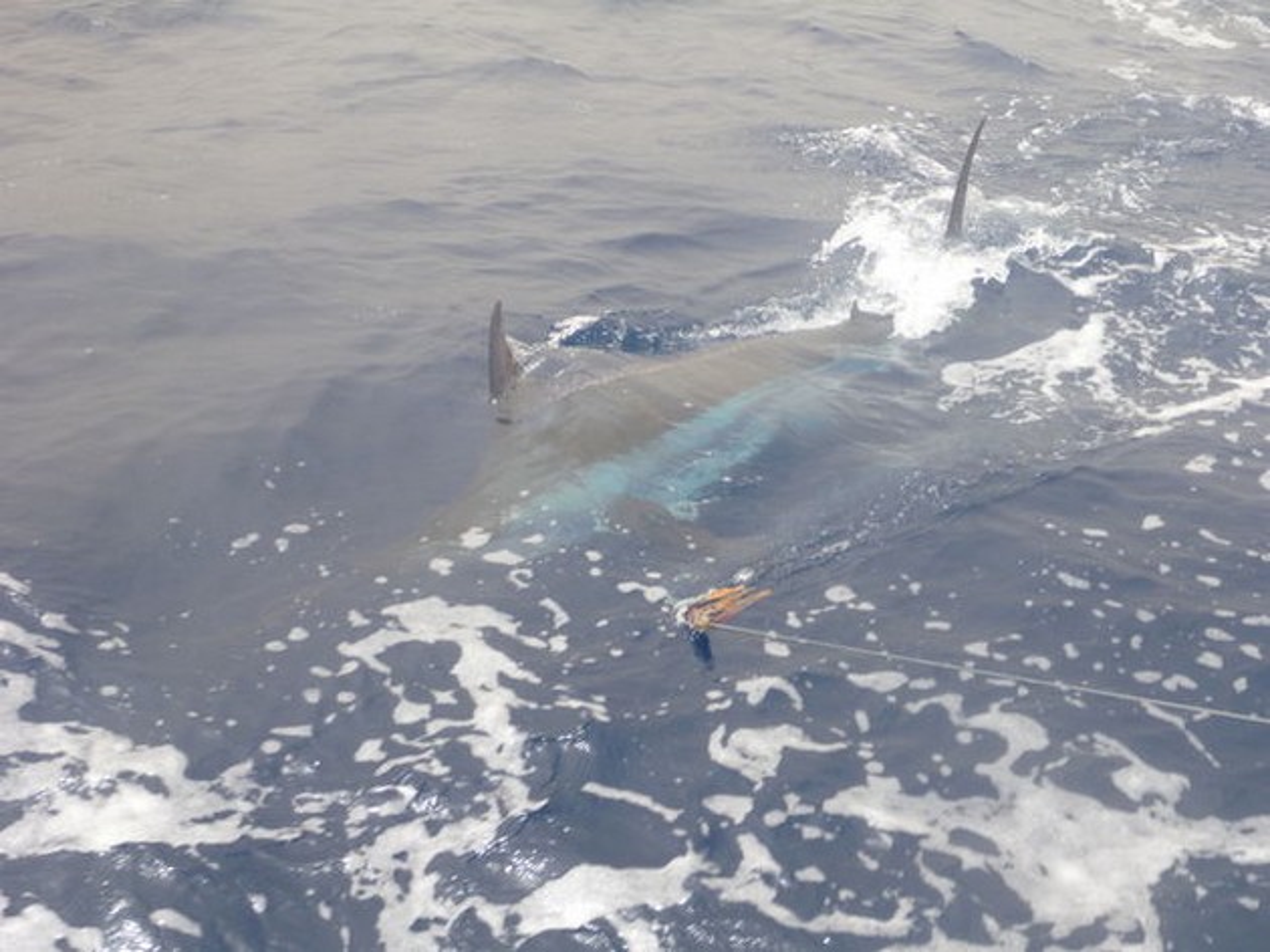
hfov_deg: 49.0
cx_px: 635
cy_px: 476
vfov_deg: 37.7
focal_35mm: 38
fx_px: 1394
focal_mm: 6.8
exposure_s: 1/250
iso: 100
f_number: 4
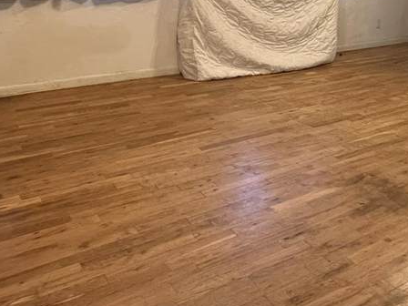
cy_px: 48
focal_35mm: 40
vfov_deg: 34.5
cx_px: 201
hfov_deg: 46.8
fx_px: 471
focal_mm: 2.22
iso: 640
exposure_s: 1/60
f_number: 2.2
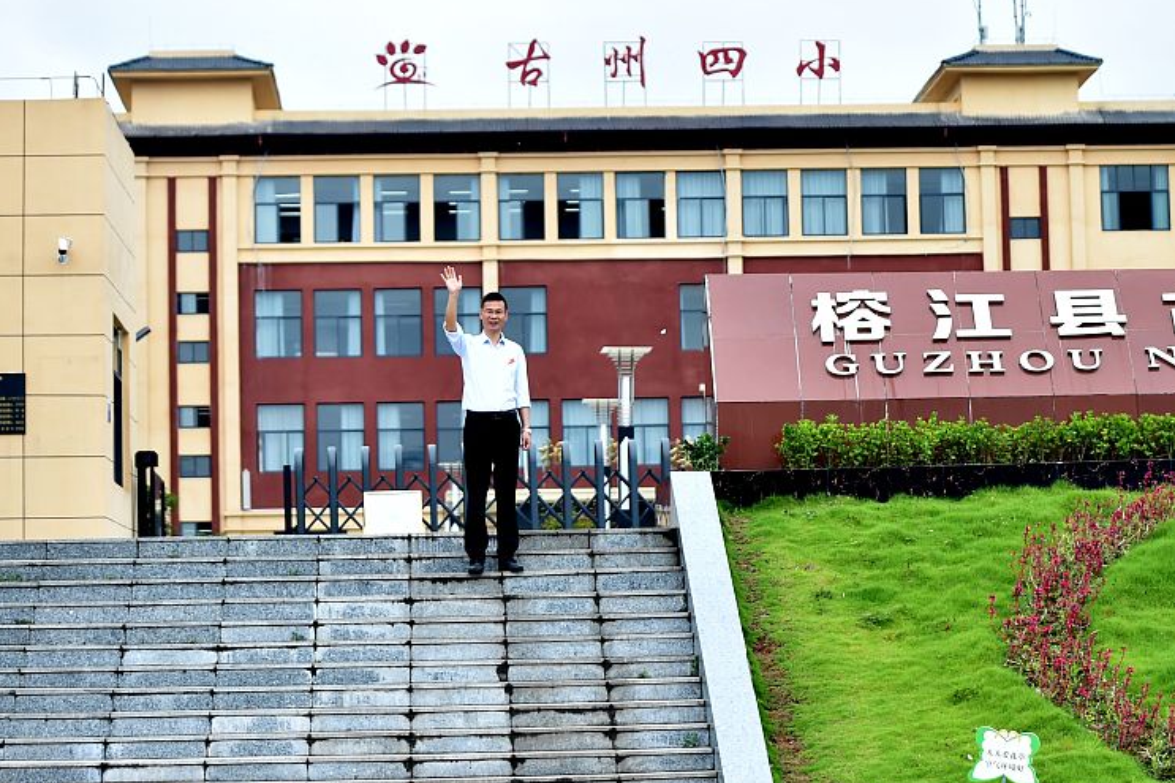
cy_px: 192
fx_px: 3687
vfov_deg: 12.1
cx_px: 933
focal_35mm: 113
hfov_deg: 18.0
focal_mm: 70
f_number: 4
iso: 320
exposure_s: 1/640
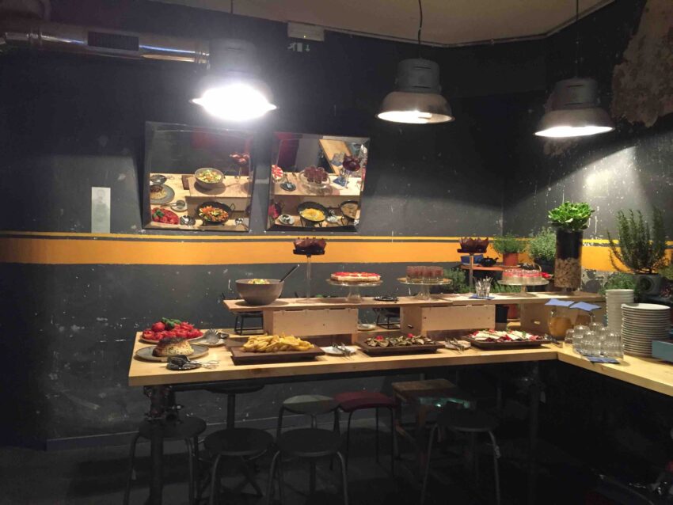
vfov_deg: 48.2
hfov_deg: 61.6
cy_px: 252
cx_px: 336
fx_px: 564
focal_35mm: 29
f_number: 2.2
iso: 250
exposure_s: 1/25
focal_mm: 4.15
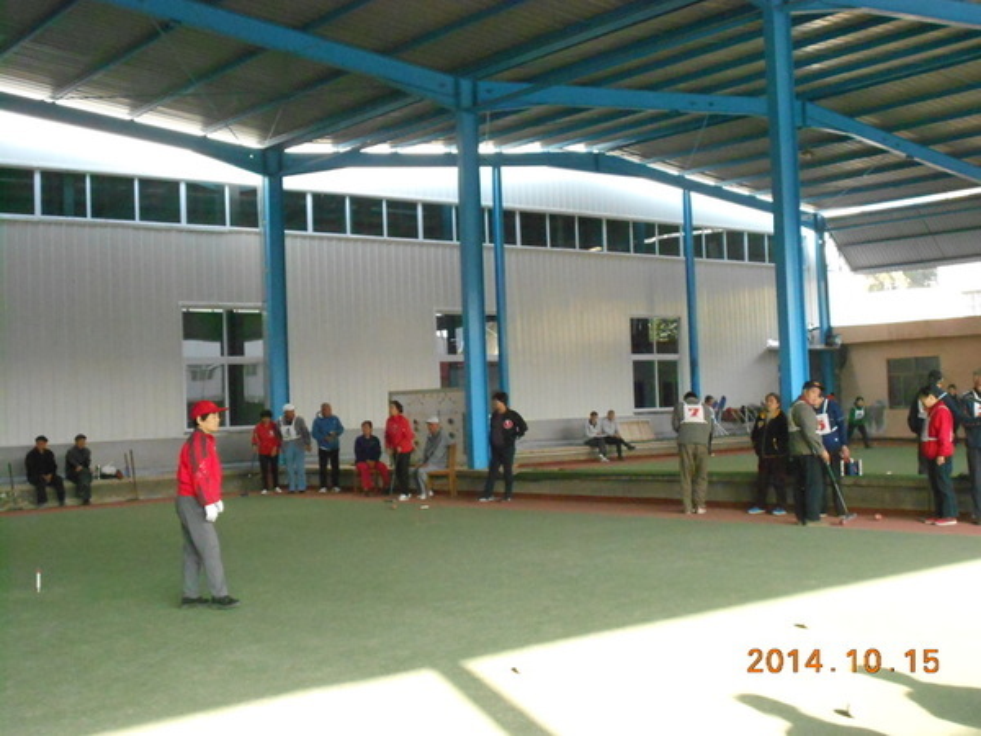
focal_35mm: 43
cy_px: 368
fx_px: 1219
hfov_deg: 43.9
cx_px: 490
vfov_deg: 33.6
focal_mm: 7.7
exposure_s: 1/250
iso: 800
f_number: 4.2
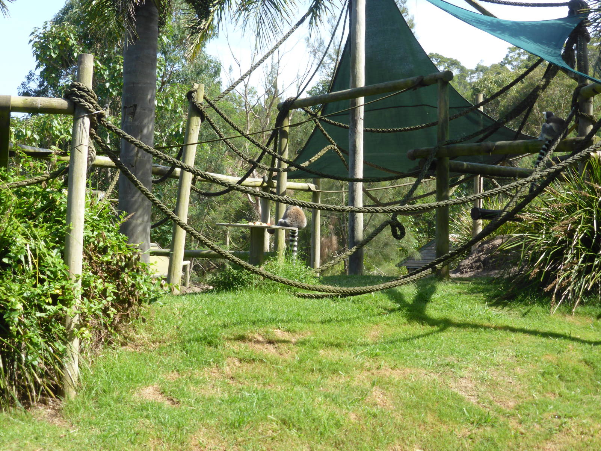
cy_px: 226
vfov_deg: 18.7
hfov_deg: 24.7
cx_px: 300
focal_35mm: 79
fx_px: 1372
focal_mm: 13.3
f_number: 5
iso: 100
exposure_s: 1/160
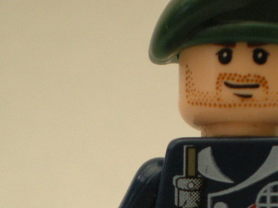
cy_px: 242
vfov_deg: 12.0
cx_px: 203
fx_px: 972
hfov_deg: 16.2
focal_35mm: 121
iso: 200
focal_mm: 7.4
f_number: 3.5
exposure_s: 1/30
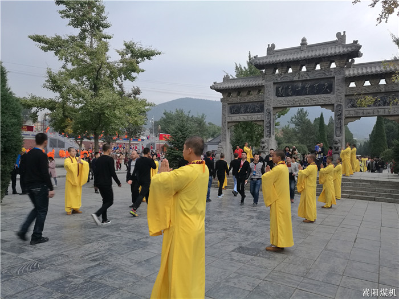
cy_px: 150
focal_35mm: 27
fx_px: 311
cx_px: 200
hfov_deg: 65.3
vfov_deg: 51.4
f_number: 2
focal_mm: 4.04
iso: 80
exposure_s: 1/60
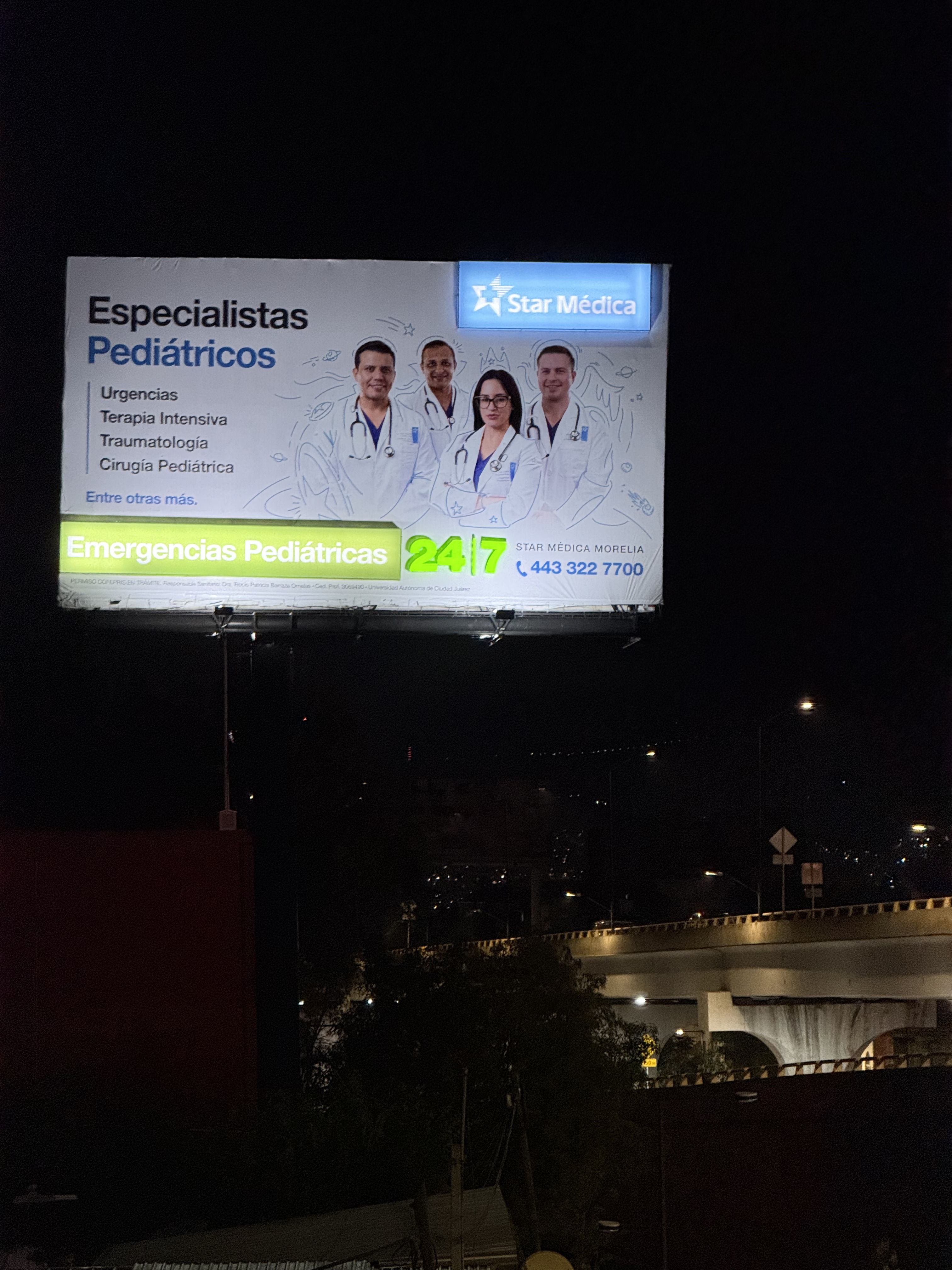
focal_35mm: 120
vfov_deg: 16.4
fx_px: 4400
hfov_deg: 12.3
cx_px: 476
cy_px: 635
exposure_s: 1/60
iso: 500
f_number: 2.8
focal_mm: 15.66
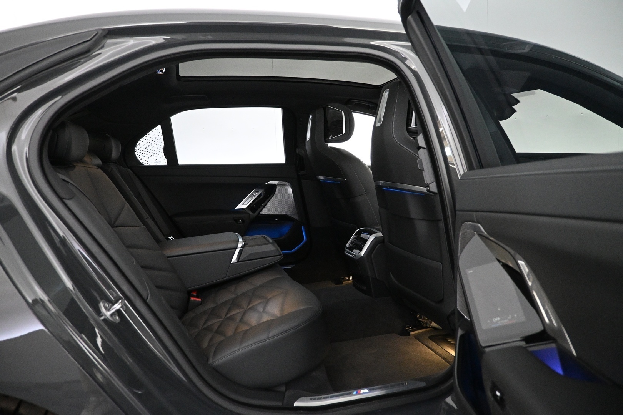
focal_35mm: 24
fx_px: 415
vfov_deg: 53.1
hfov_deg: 73.7
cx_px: 312
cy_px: 208
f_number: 3.5
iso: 4500
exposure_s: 1/60
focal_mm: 16
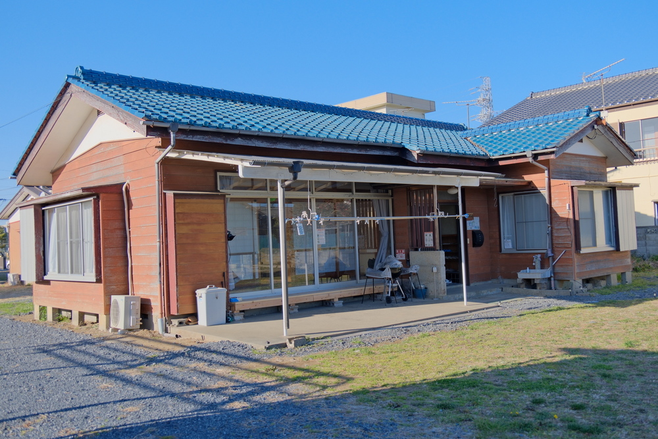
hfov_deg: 58.7
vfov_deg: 41.1
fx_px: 585
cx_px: 329
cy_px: 220
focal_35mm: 32
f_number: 4
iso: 125
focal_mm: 21.6
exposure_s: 1/280
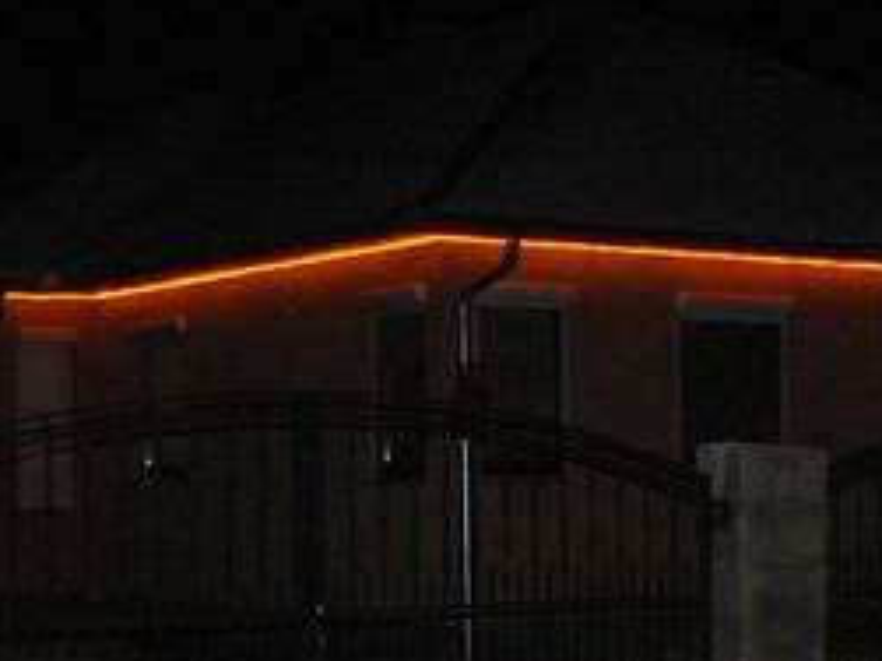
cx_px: 541
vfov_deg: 17.0
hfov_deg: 22.7
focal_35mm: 86
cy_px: 520
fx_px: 2190
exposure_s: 1/30
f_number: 2.8
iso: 200
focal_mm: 6
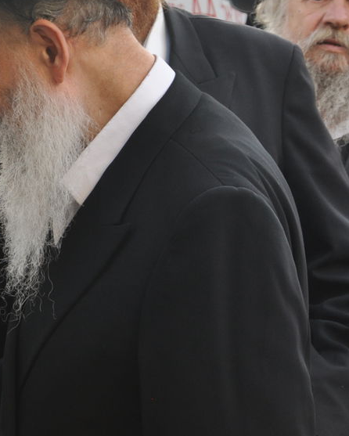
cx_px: -27
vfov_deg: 8.3
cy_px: 116
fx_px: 3007
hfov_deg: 6.6
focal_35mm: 233
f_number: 8
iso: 320
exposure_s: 1/80
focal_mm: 66
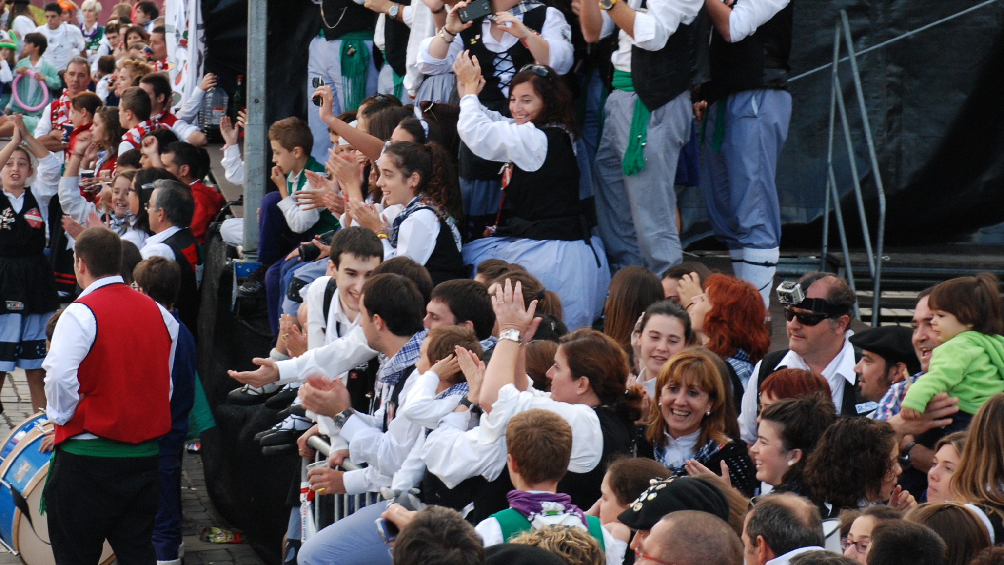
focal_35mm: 155
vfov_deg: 7.8
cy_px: 176
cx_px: 352
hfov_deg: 13.9
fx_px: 4126
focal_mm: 70
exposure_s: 1/100
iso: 400
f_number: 5.6
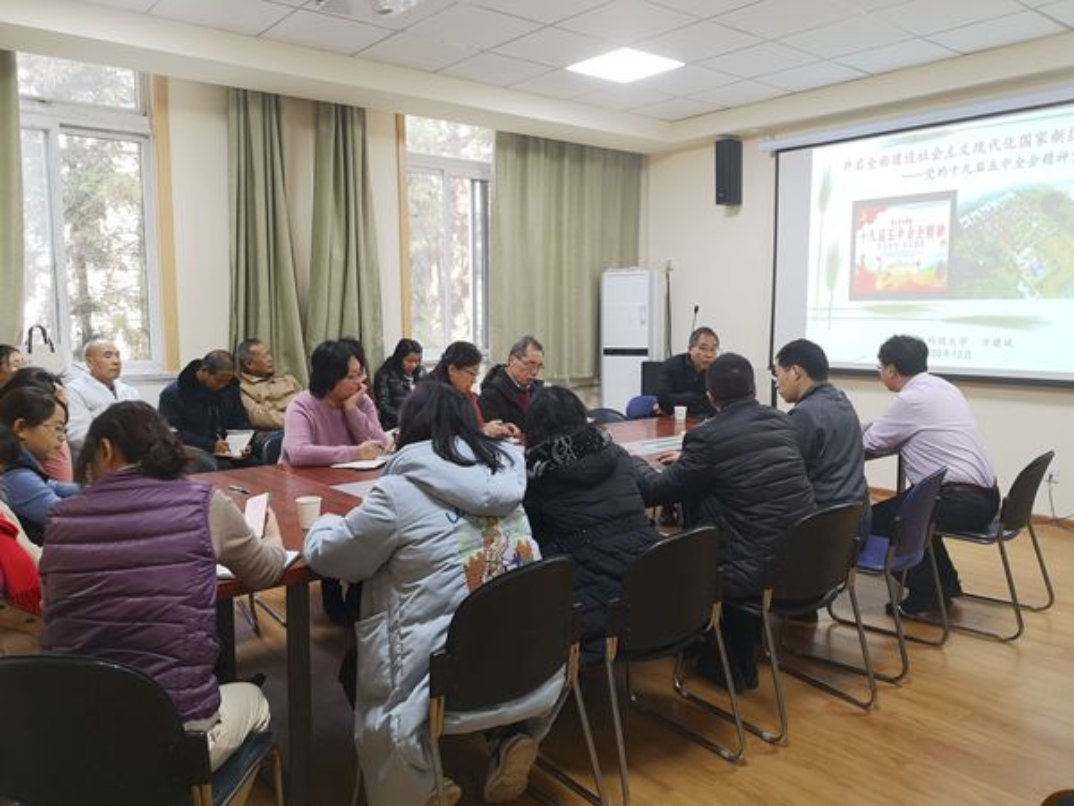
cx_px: 537
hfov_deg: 65.3
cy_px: 403
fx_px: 838
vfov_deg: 51.4
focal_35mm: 27
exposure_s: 1/50
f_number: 1.8
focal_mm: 5.58
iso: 160
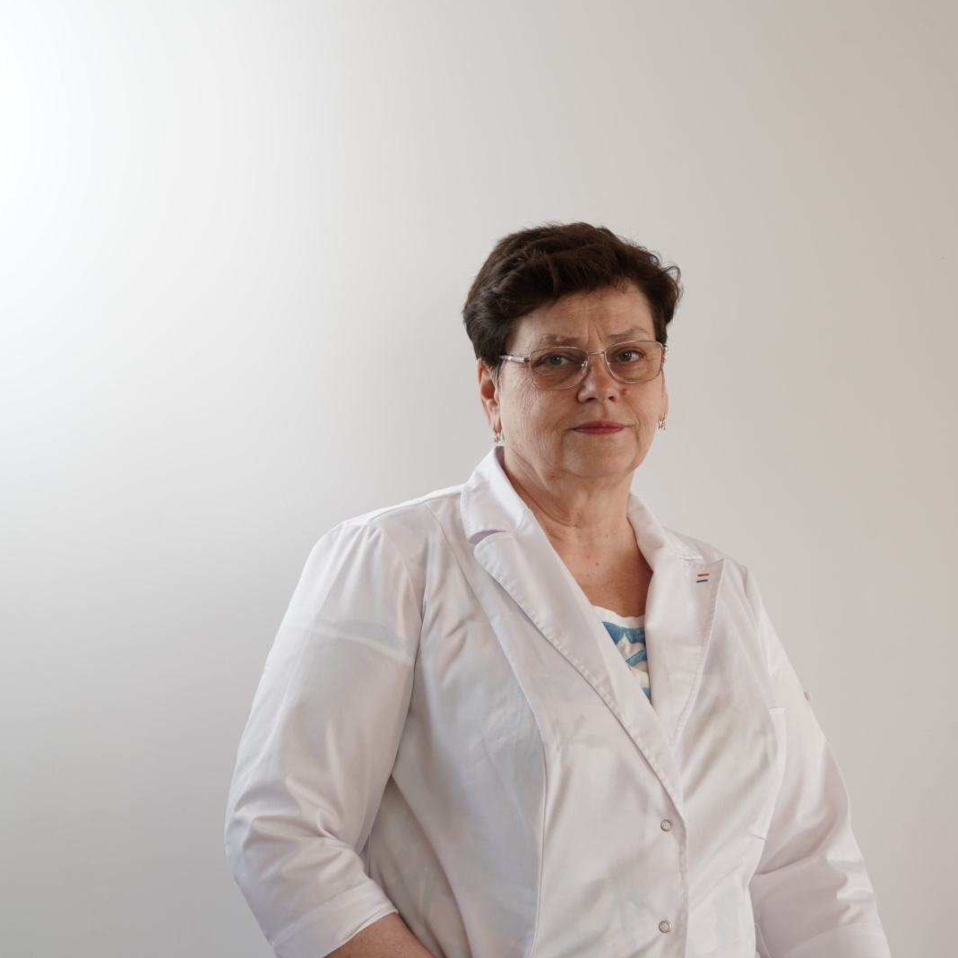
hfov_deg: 19.3
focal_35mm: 90
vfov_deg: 19.3
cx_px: 582
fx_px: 2818
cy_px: 481
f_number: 7.1
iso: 640
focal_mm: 70
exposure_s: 1/80
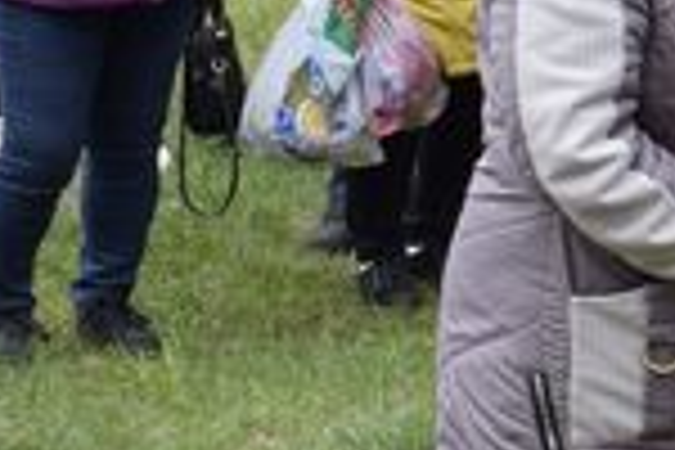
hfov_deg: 8.0
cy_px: -101
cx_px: 1575
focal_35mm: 240
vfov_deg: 5.7
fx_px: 4500
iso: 360
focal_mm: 32
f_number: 8
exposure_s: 1/250
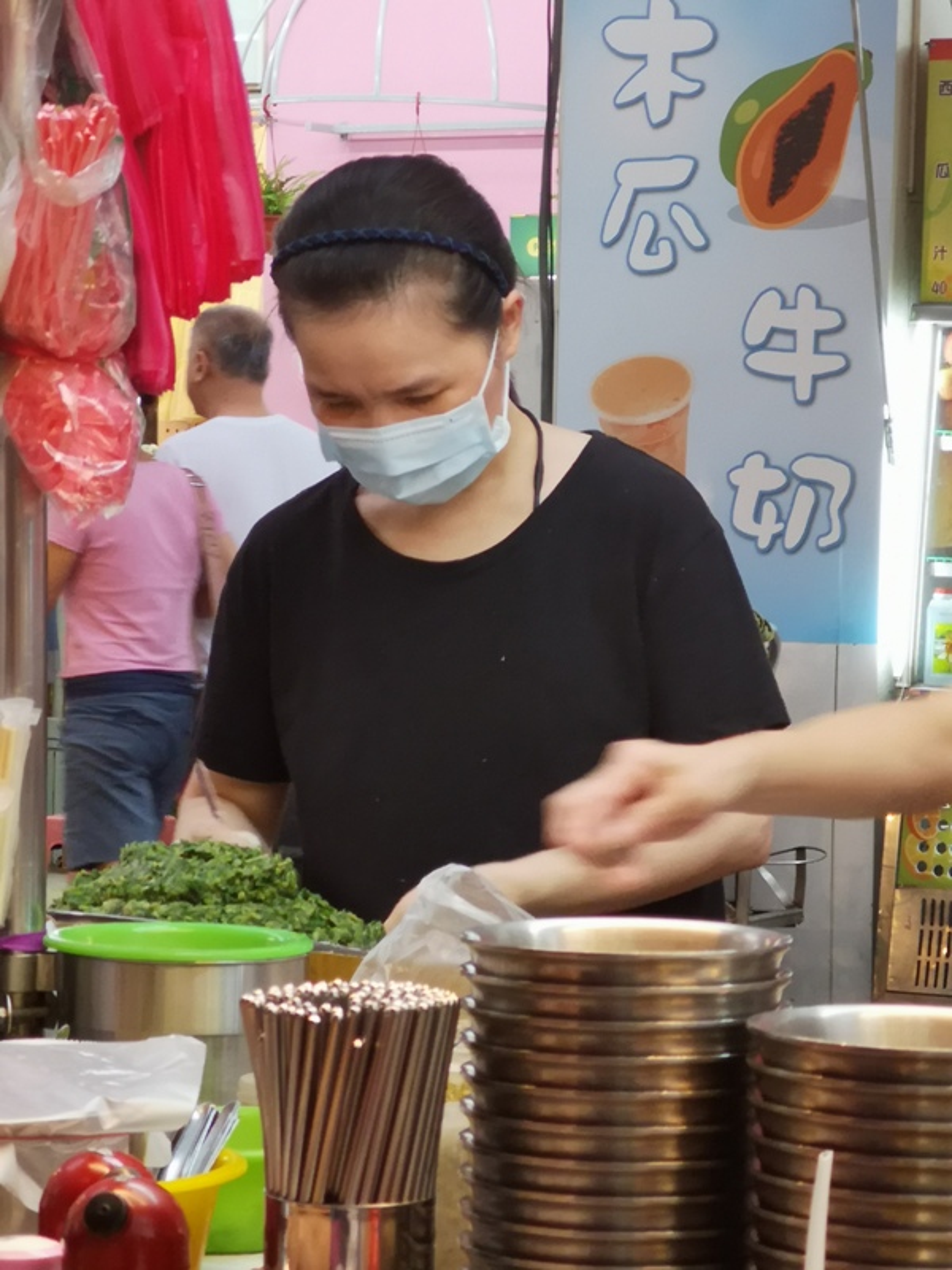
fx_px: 5097
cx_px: 476
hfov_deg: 10.7
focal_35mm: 139
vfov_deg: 14.2
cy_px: 635
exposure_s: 1/40
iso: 160
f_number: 2.4
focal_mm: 7.48
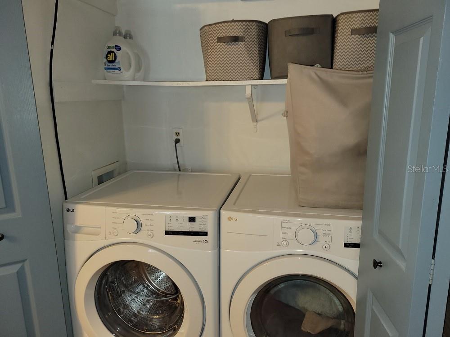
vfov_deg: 53.1
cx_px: 225
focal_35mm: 26
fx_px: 338
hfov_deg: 67.3
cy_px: 168
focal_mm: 5.4
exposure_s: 1/30
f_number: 1.8
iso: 100
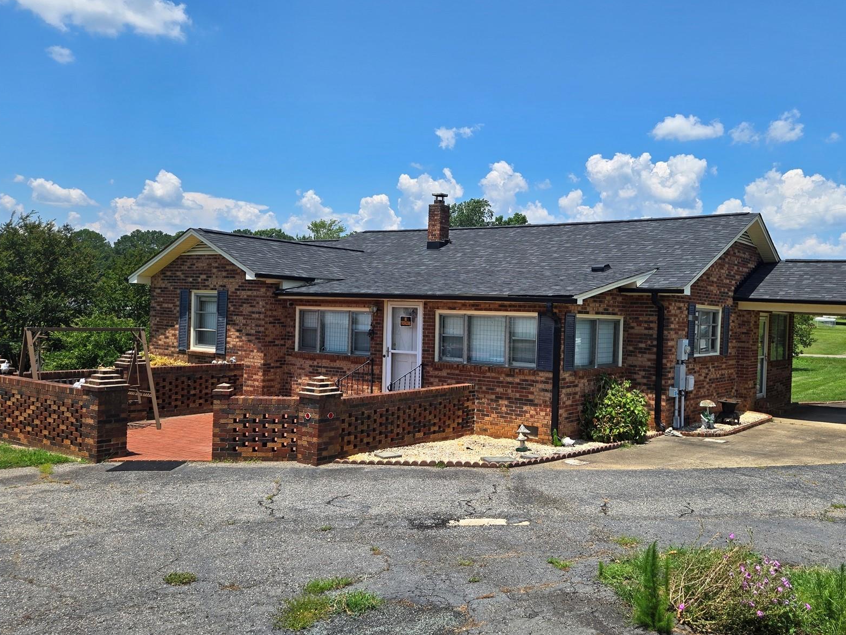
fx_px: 733
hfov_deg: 59.3
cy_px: 325
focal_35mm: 30
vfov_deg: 46.8
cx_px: 518
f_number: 1.8
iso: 40
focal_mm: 5.4
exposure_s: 1/2921
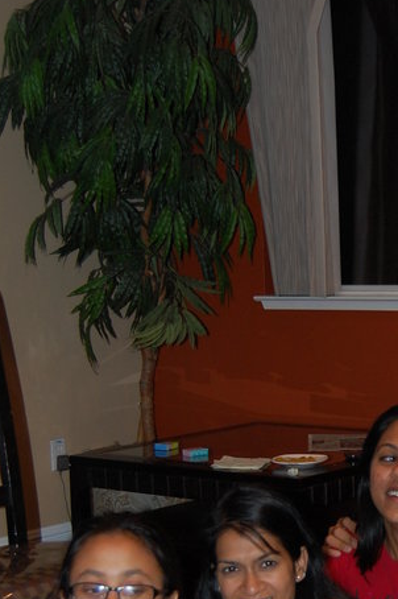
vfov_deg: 22.9
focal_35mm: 88
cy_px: 445
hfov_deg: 15.3
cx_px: 372
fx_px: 1461
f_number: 4
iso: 400
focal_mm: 26
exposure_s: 1/60
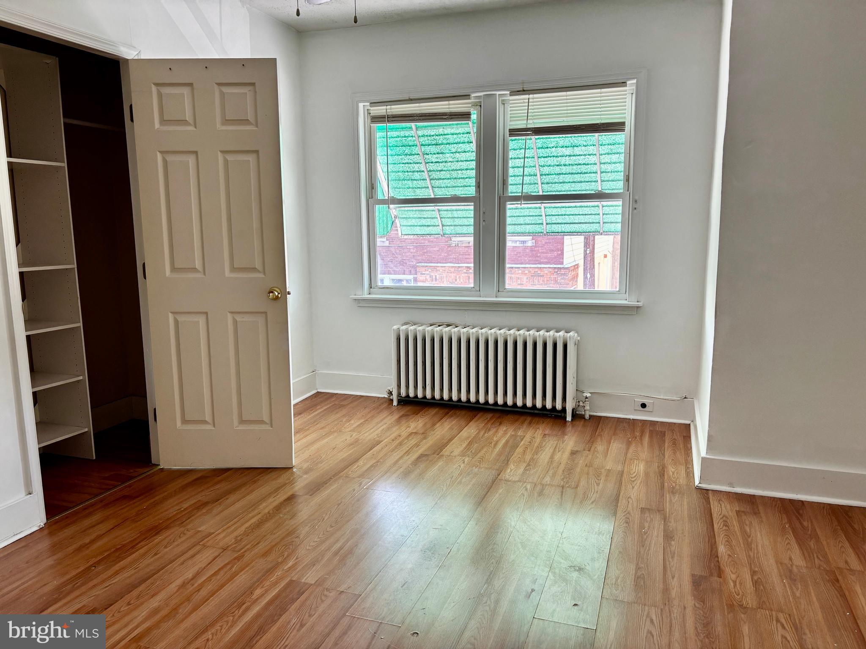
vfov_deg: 53.1
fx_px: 650
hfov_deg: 67.3
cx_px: 433
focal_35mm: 26
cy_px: 324
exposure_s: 1/121
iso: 100
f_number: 1.6
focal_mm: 5.96
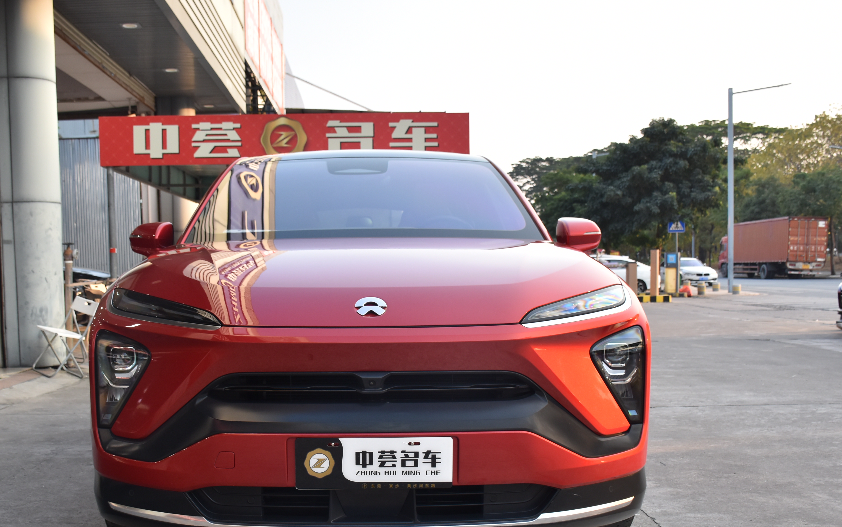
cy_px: 326
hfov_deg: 48.0
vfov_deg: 31.1
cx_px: 350
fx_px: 941
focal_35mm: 41
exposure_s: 1/125
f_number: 5.6
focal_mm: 22
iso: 400
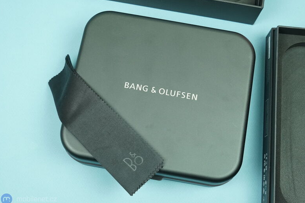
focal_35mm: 47
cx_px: 159
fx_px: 398
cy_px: 101
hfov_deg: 41.9
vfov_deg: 28.6
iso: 4000
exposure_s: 1/160
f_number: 8
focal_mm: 44
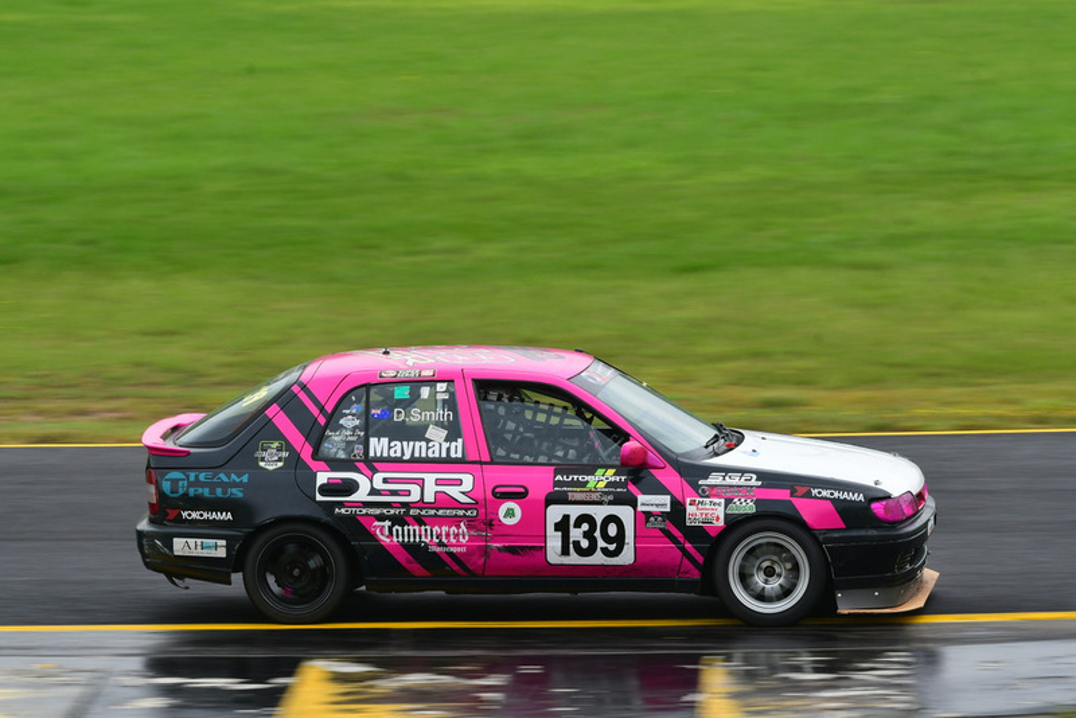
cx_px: 538
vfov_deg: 4.6
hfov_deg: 6.9
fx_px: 8969
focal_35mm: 300
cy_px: 359
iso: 400
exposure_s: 1/250
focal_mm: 200
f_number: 11
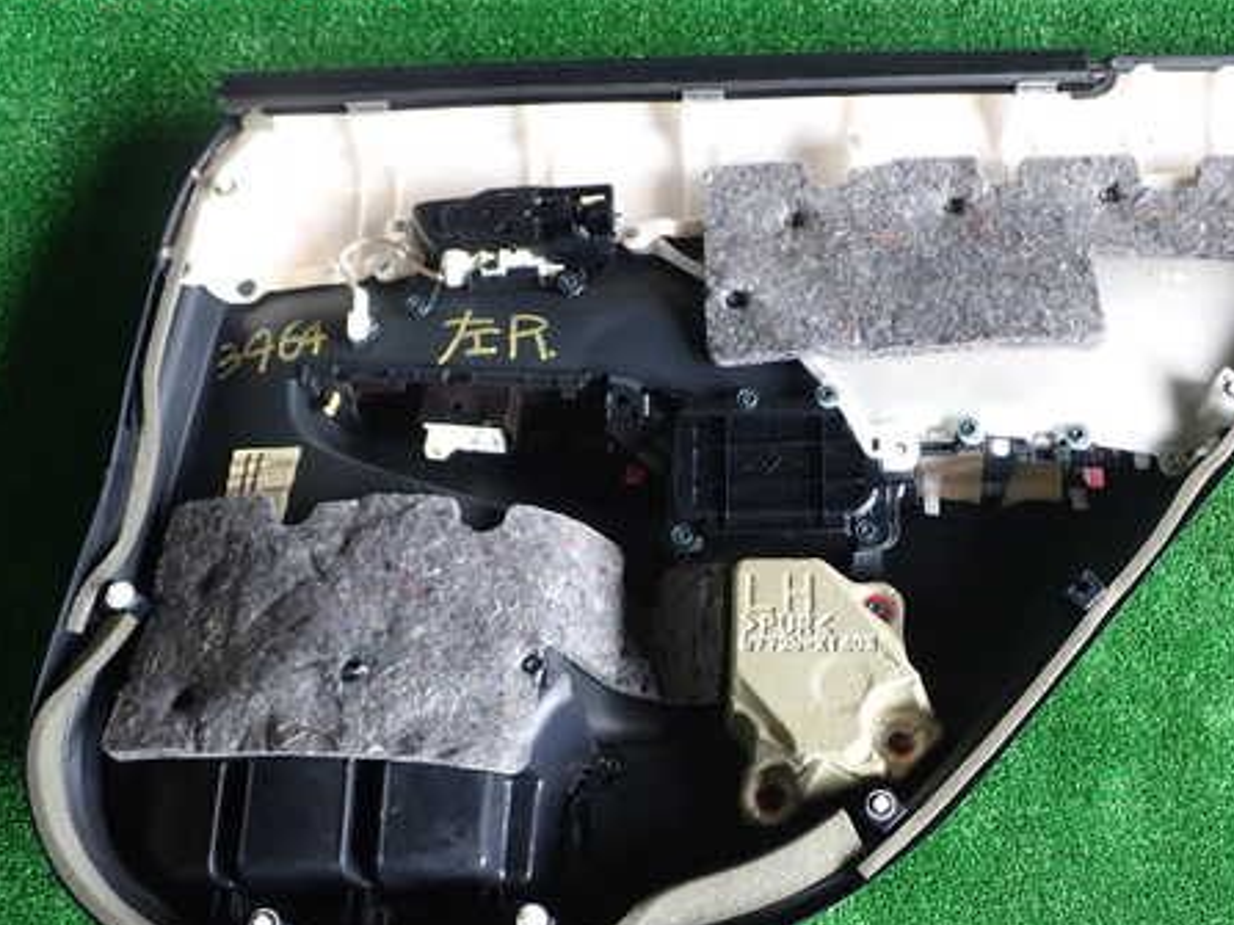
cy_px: 544
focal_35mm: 43
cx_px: 726
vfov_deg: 33.5
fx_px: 1532
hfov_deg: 43.7
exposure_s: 1/60
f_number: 2.4
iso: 200
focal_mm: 5.79
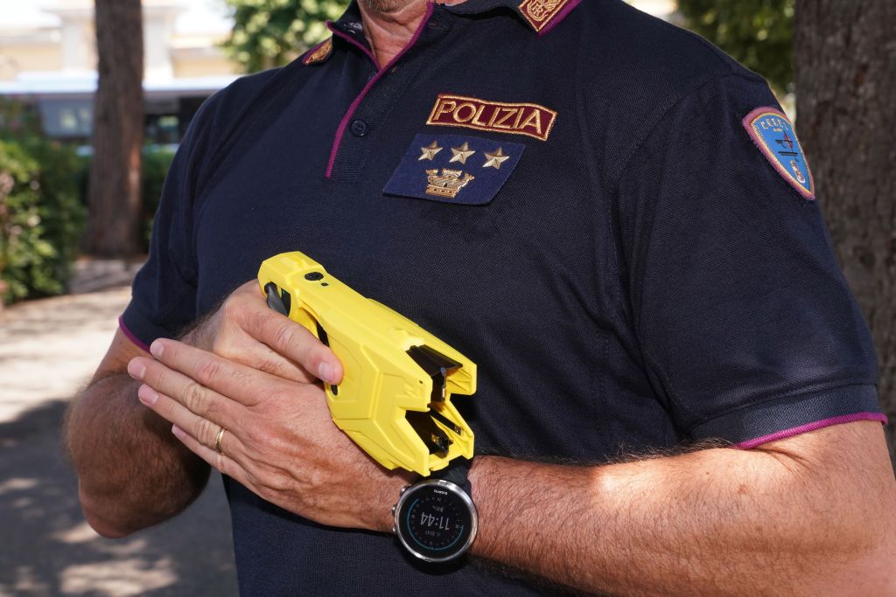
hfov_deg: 31.9
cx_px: 448
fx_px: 1568
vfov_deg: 21.6
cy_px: 298
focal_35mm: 63
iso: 500
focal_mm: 63
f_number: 10
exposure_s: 1/125
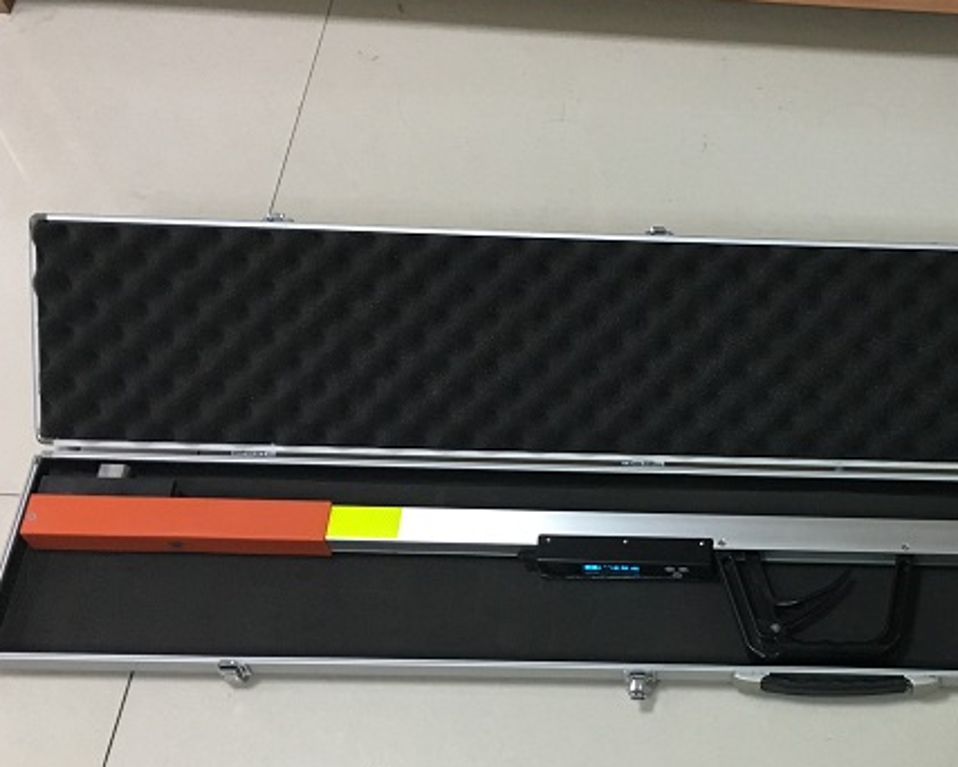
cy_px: 502
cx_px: 828
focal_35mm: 53
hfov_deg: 33.8
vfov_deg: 28.5
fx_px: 1503
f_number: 2.2
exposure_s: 1/33
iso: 200
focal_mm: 4.15
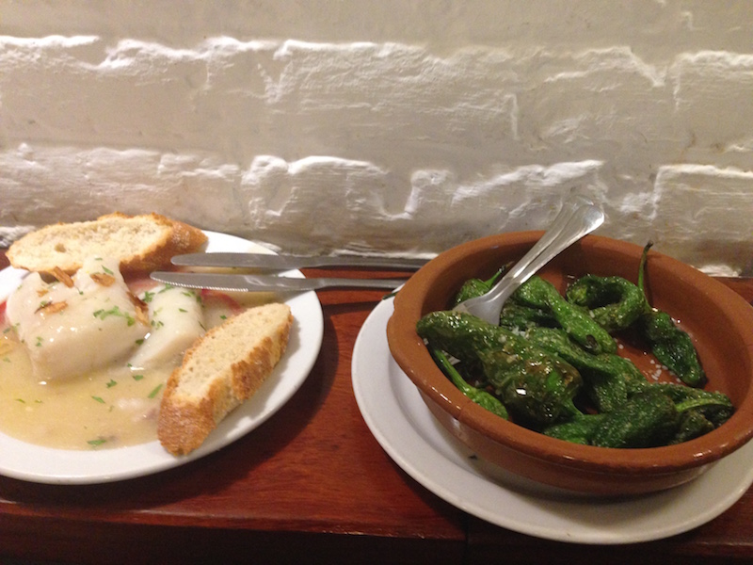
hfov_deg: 55.4
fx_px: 718
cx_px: 376
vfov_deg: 42.9
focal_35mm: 33
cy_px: 282
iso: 320
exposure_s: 1/20
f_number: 2.4
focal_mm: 4.12
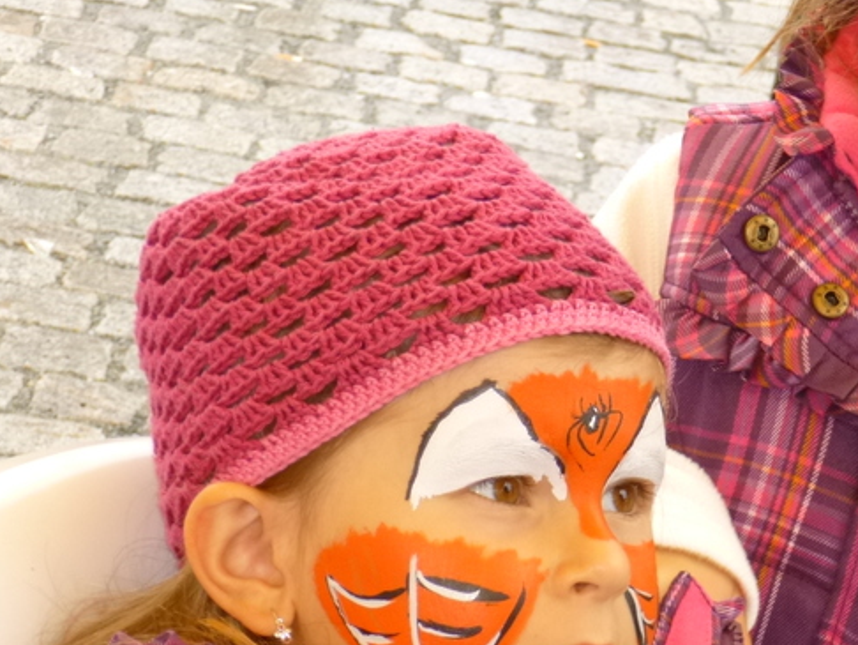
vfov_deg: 8.4
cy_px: 505
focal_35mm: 176
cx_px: 620
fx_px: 4365
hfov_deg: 11.2
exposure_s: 1/60
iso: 200
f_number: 5.4
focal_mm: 19.1
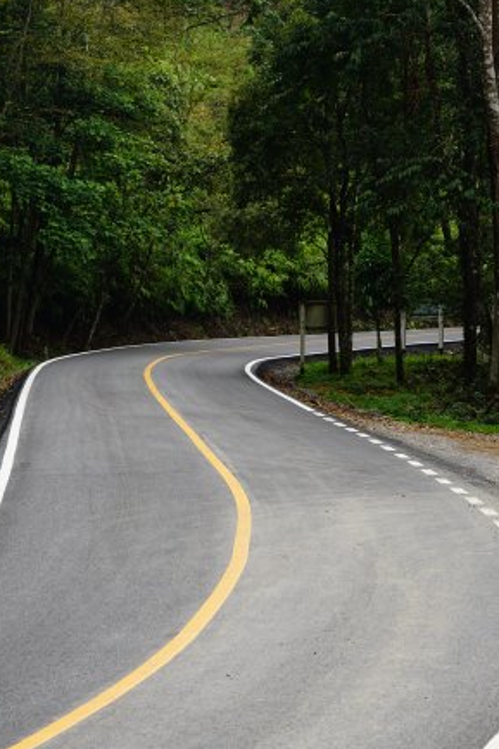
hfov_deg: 9.3
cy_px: 228
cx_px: 275
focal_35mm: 148
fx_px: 3079
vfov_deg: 13.8
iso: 100
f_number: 7.1
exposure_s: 1/125
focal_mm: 105
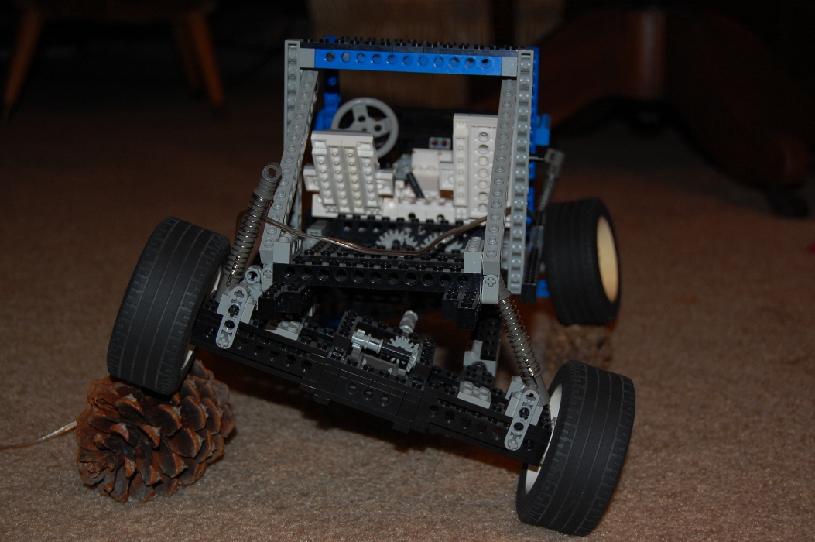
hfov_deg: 31.9
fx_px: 1425
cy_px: 271
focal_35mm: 63
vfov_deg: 21.5
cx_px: 408
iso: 200
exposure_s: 1/60
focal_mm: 42
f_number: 5.3
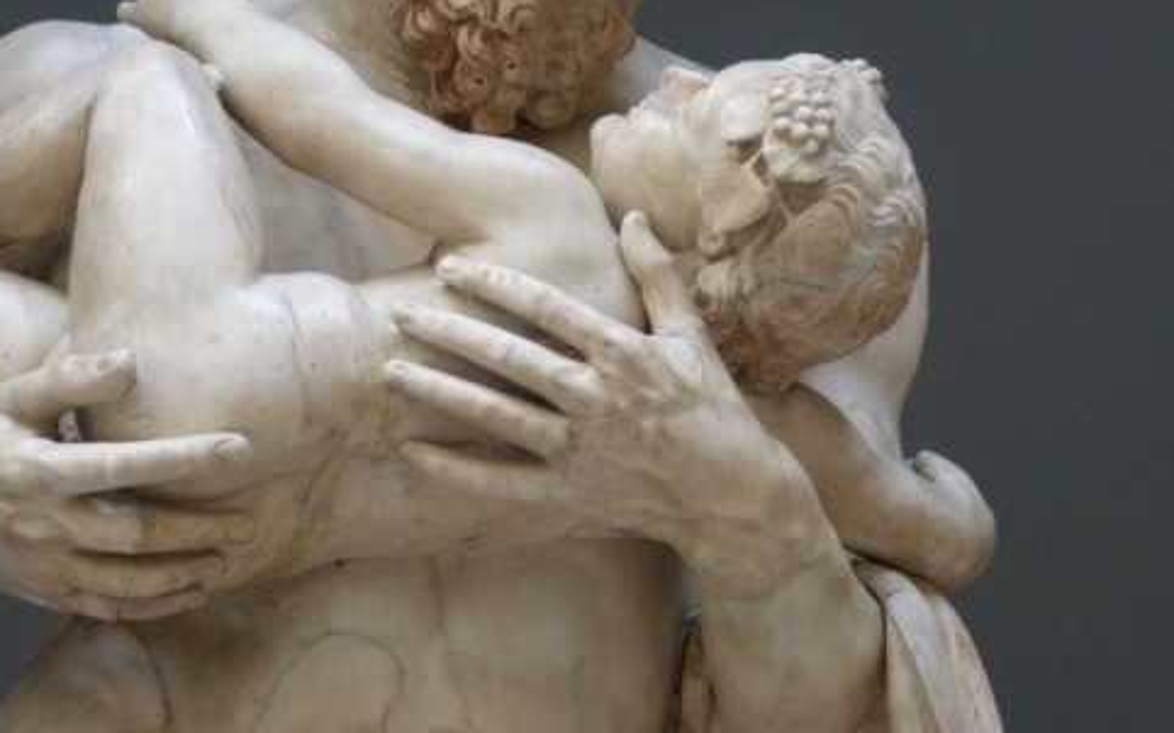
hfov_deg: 12.3
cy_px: 122
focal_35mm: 170
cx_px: 399
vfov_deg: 7.7
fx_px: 5438
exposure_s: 1/30
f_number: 3.5
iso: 400
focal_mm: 20.1
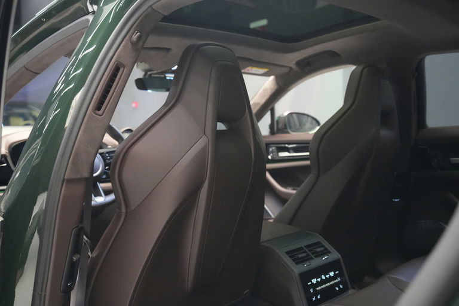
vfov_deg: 37.9
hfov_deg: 54.4
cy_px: 153
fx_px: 446
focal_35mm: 35
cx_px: 230
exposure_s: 1/30
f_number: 4
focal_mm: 35
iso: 12800
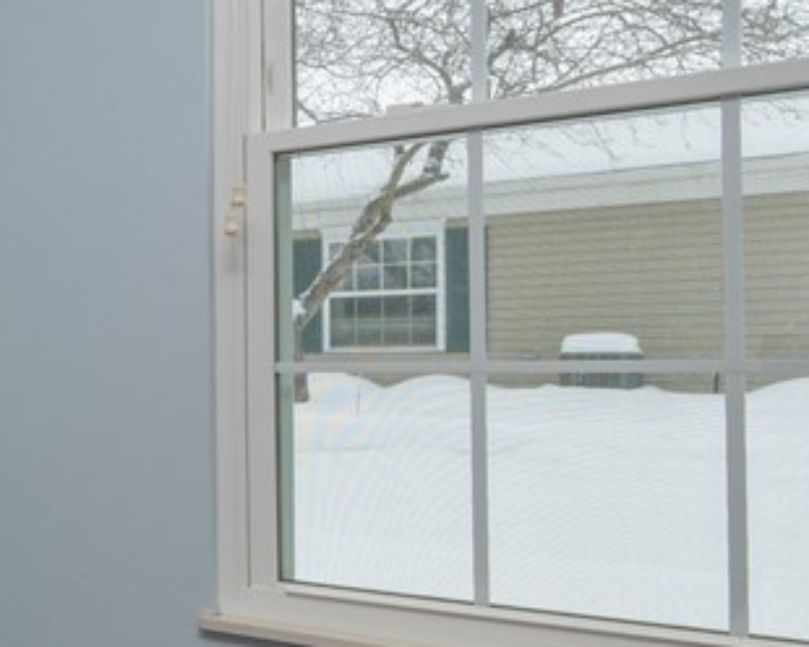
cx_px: -575
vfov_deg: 32.7
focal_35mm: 46
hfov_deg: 23.9
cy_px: 359
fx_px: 1101
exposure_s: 1/60
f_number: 9
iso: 200
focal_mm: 14
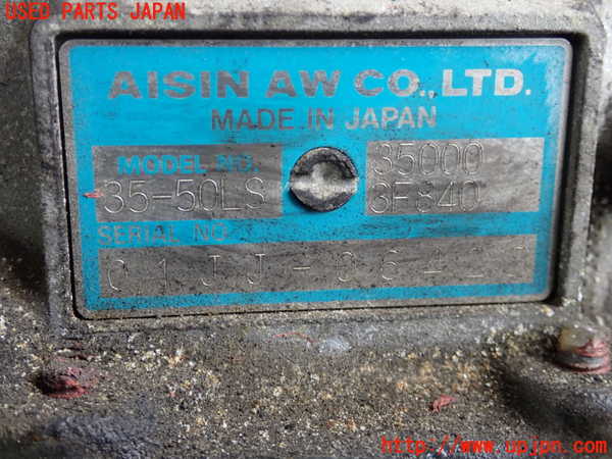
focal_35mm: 47
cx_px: 306
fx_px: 831
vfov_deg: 30.9
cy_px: 230
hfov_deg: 40.4
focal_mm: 8.4
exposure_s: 1/60
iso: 200
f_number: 3.1
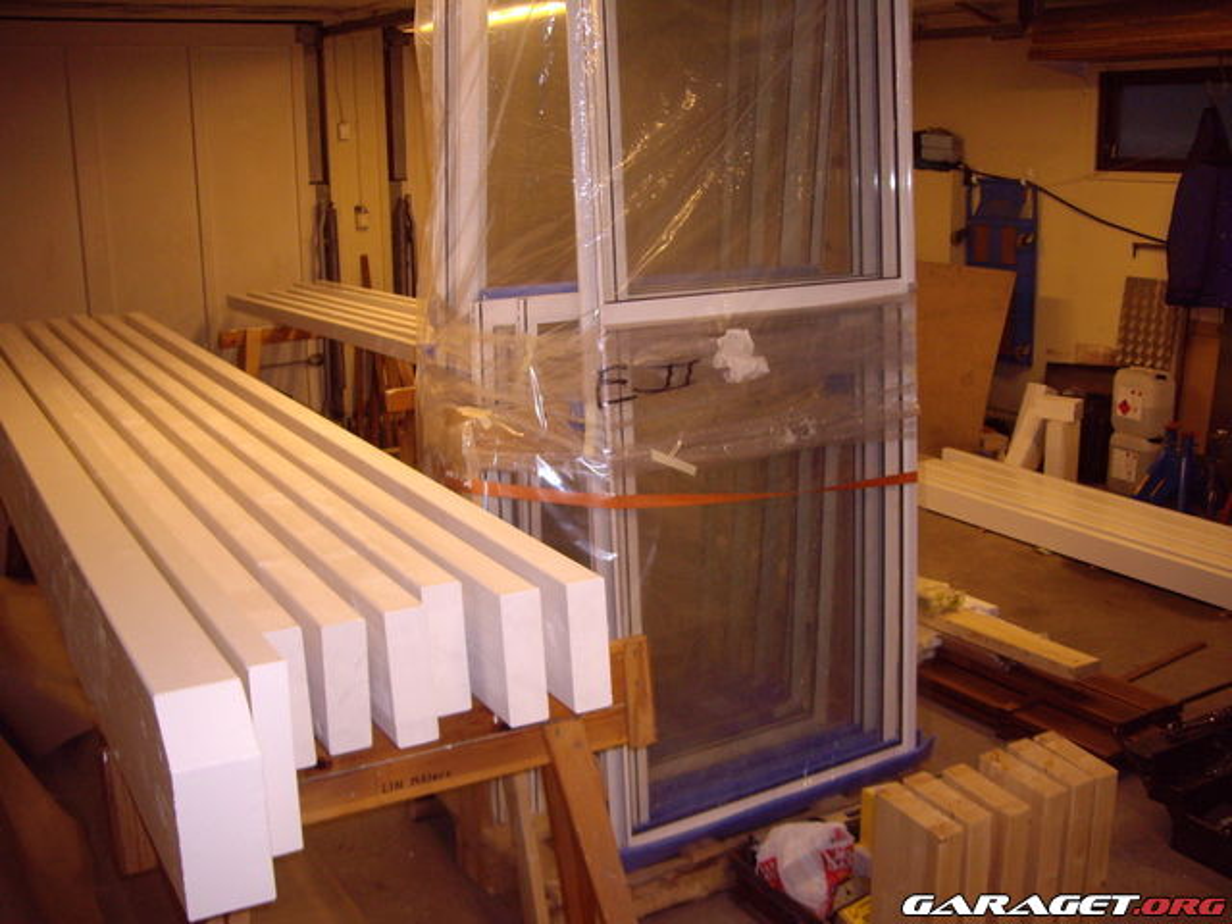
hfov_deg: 49.0
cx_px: 616
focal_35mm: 38
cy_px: 462
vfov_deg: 37.7
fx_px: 1352
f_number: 2.7
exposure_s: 1/40
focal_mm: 6.2
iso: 200
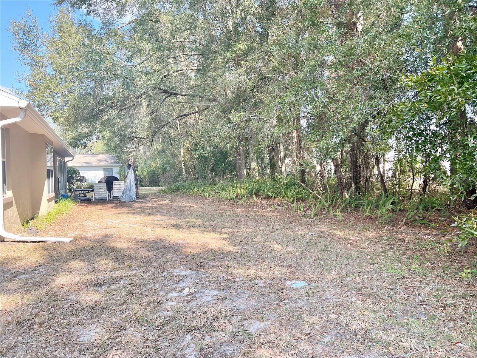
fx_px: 358
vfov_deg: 53.1
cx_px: 238
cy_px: 179
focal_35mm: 26
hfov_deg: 67.3
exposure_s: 1/591
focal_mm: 5.7
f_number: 1.5
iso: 50
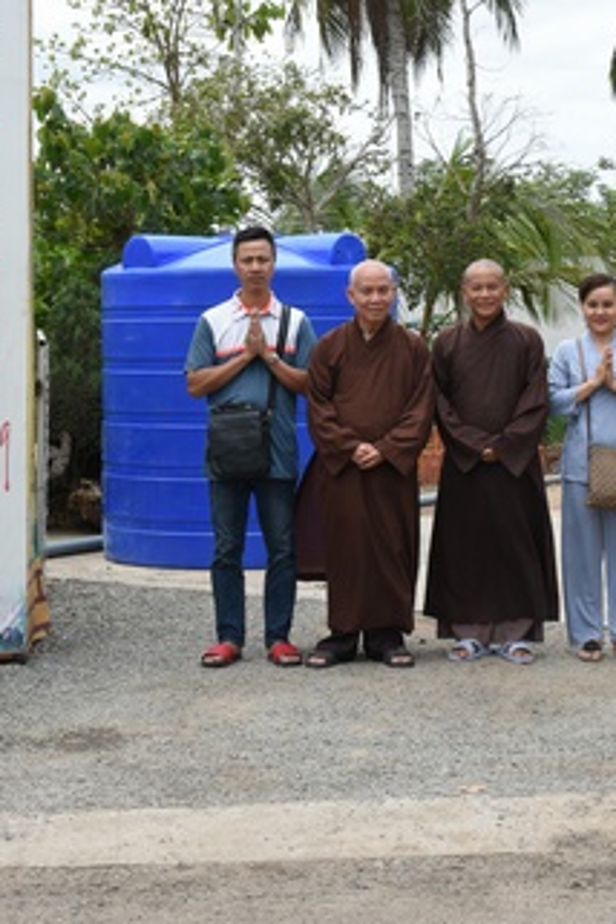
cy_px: 262
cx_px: 466
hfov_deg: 17.6
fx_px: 1976
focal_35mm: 77
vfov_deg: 26.1
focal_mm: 38
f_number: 13
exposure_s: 1/100
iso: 200
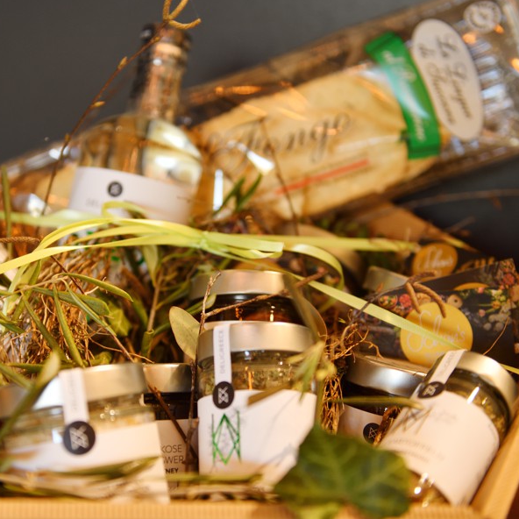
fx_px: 1052
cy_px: 258
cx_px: 186
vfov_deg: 27.7
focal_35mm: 62
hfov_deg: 27.6
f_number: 2.8
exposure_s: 1/100
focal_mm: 48
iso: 320
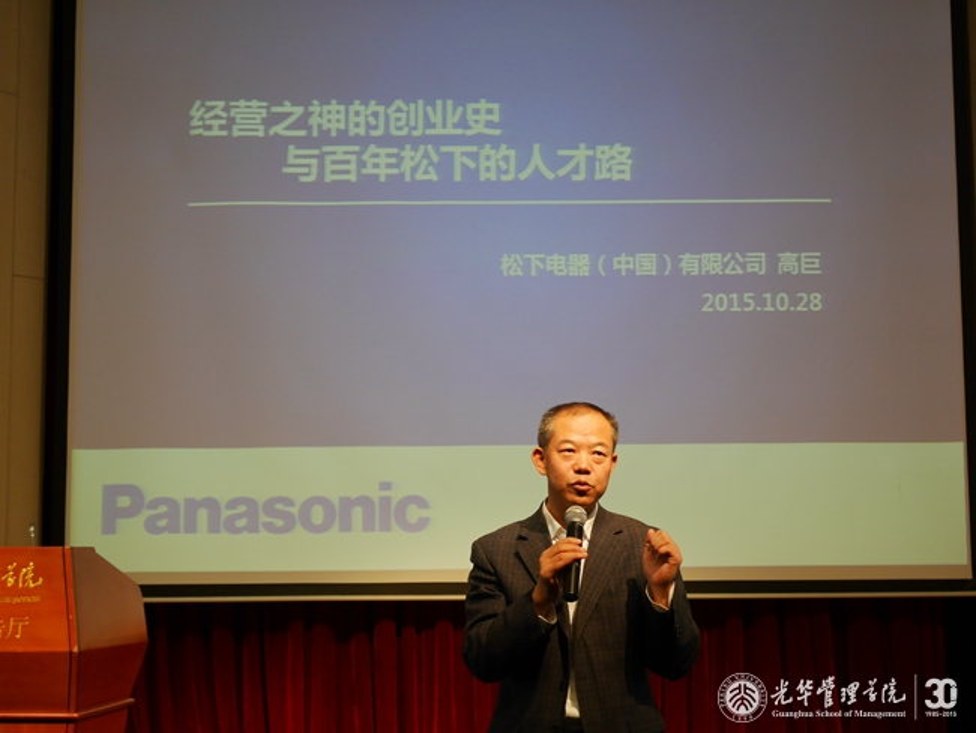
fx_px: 1805
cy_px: 366
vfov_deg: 22.9
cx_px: 488
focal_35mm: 64
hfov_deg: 30.3
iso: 800
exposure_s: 1/80
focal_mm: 32
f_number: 5.6
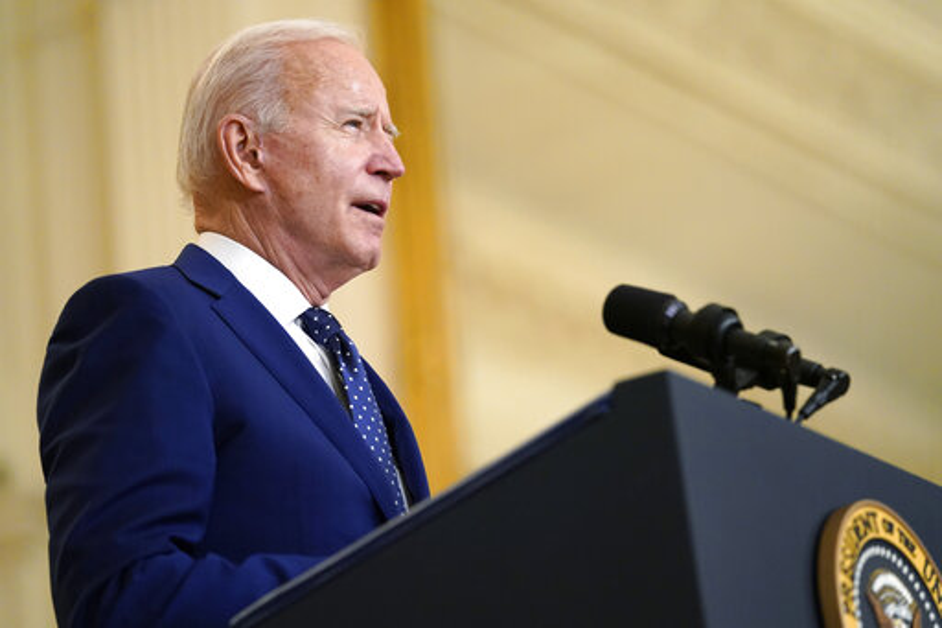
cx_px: 471
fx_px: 4604
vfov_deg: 7.8
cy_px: 314
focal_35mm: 176
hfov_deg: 11.7
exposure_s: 1/400
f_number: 2.8
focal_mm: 176
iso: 4000
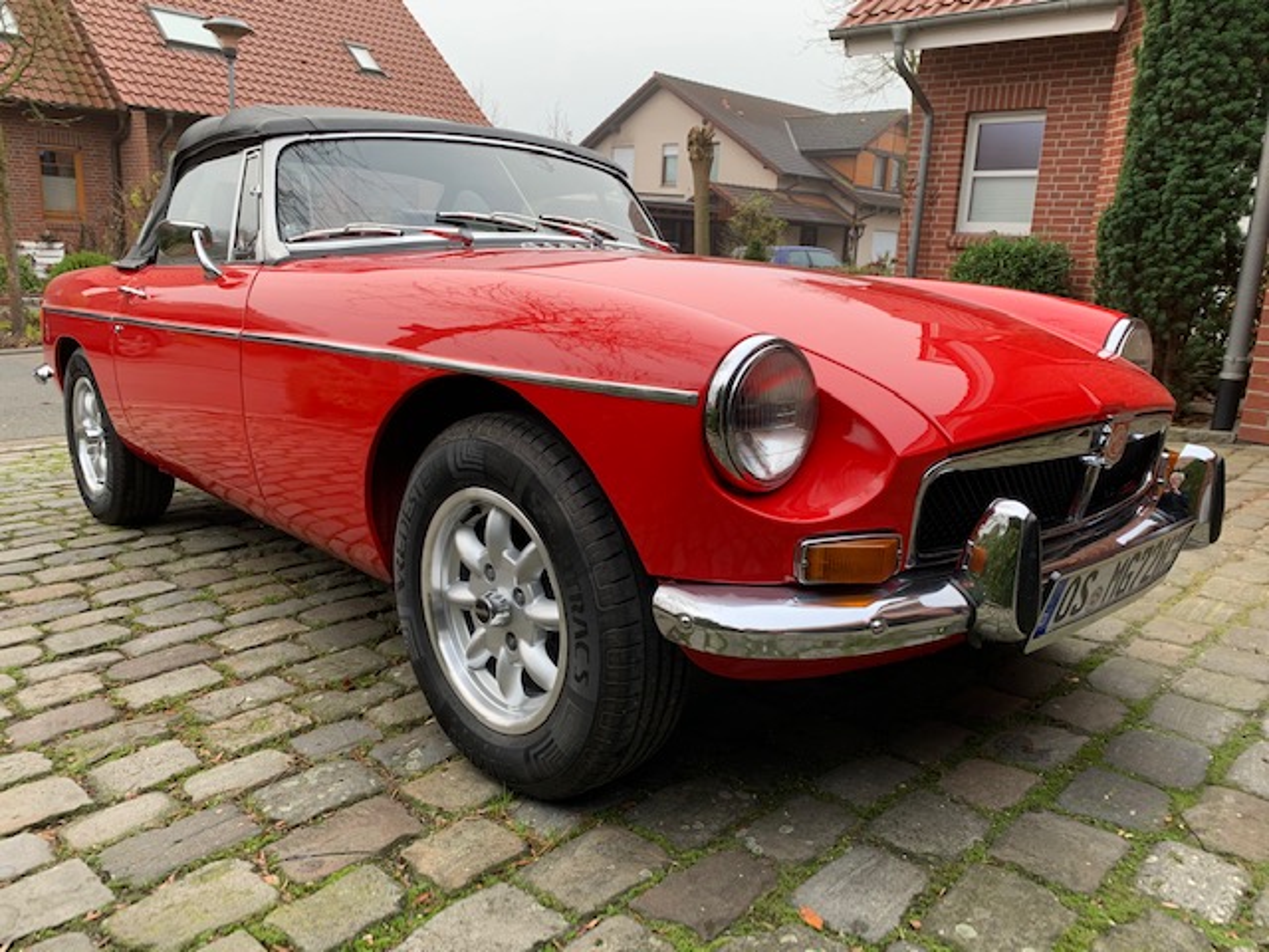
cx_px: 634
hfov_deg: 67.3
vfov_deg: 53.1
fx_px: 953
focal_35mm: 26
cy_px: 476
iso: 40
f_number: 1.8
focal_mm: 4.25
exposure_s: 1/121
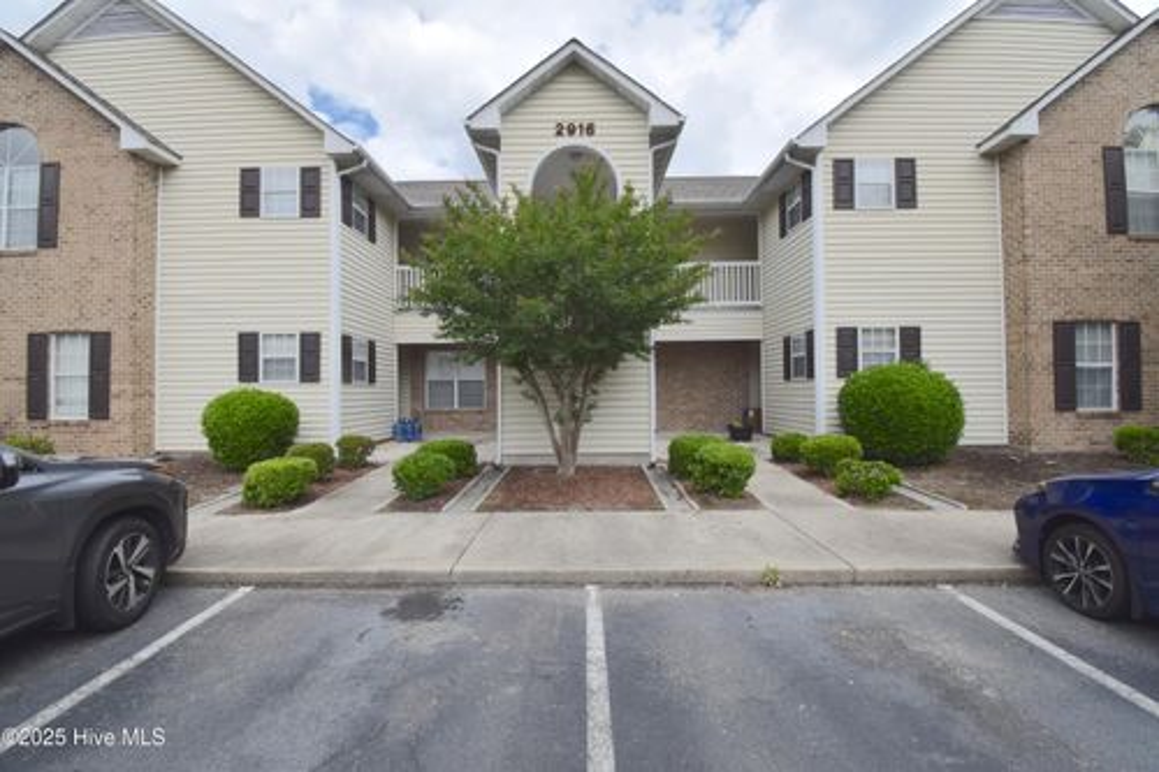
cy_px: 386
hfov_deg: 100.4
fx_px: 483
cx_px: 580
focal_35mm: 15
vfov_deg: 77.3
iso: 200
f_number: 10
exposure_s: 1/400
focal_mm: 10
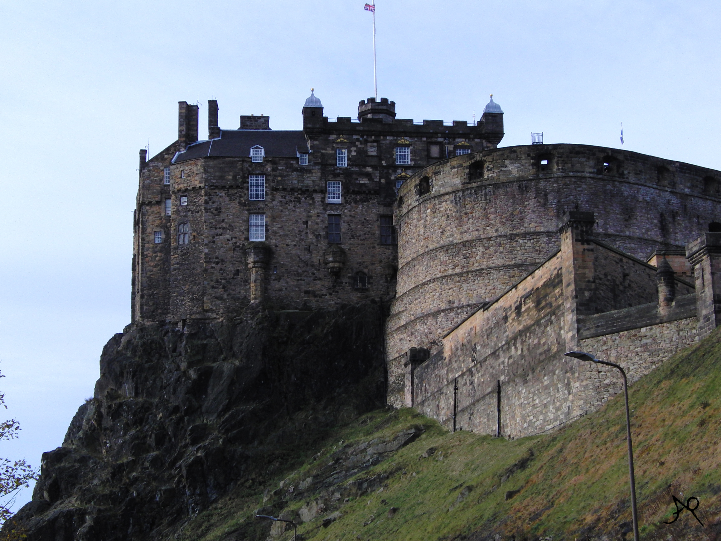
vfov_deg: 20.2
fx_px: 1520
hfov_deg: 26.7
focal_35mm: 73
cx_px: 360
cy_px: 270
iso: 100
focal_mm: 13
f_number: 7.3
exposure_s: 1/160
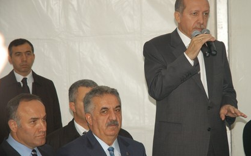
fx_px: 800
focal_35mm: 117
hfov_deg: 17.8
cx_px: 135
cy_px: 76
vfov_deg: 11.2
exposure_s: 1/60
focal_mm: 70
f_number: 4.5
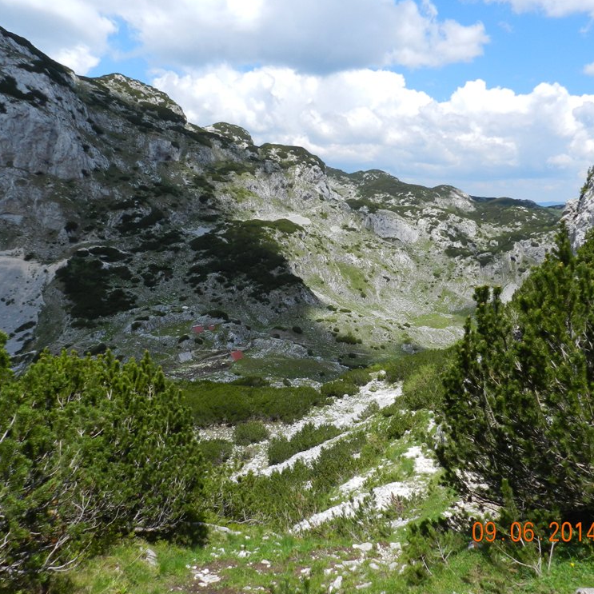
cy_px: 289
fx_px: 544
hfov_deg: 57.3
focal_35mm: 28
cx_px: 314
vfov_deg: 57.3
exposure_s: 1/1000
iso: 160
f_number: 4
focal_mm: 4
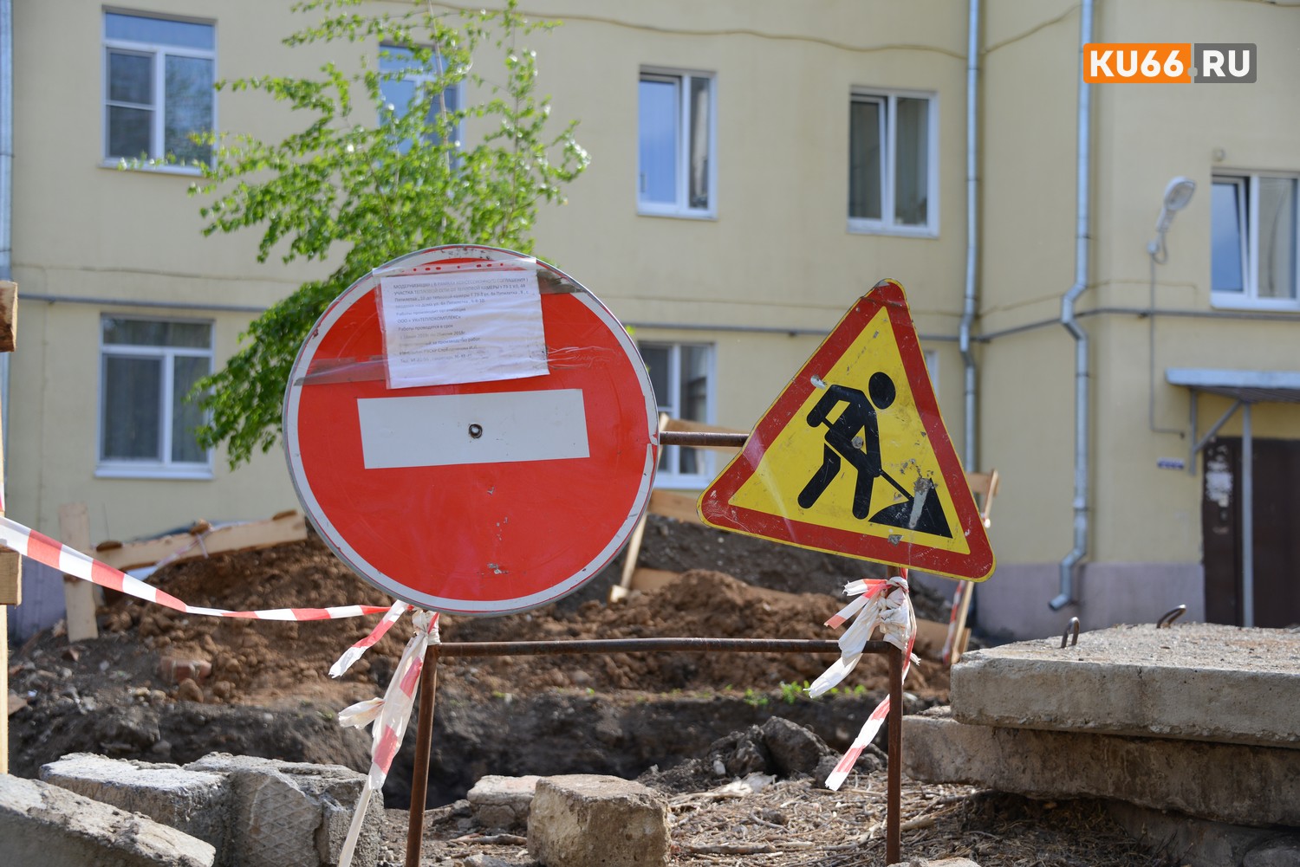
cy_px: 434
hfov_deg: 34.5
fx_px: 2095
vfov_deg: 23.4
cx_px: 650
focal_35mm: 58
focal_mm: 58
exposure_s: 1/500
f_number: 4.5
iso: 200
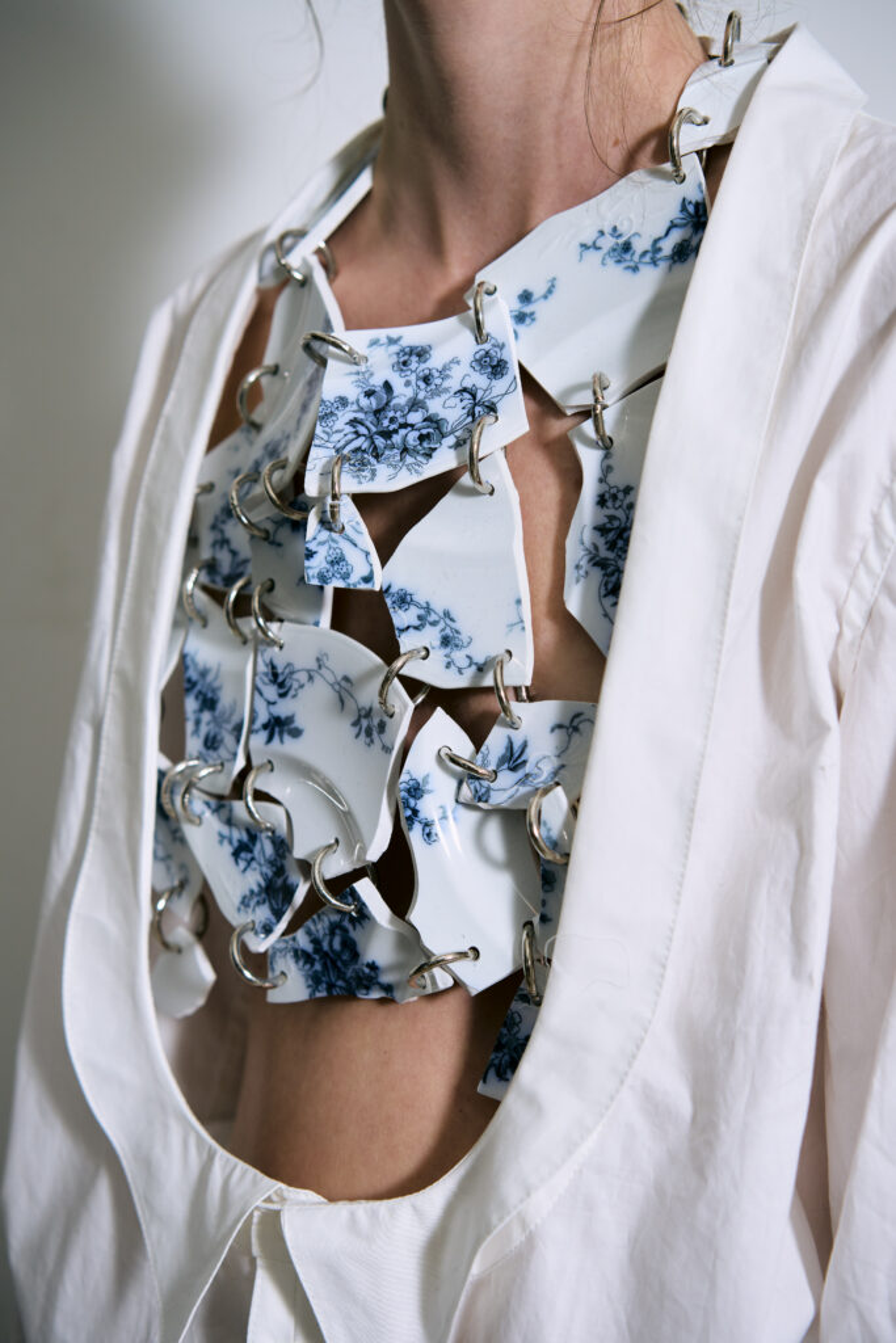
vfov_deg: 36.2
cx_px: 448
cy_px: 672
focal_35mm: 55
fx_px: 2052
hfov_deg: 24.6
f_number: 4
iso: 400
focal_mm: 55
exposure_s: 1/200
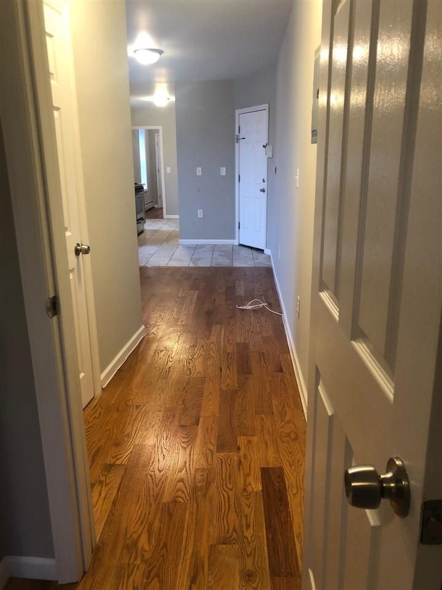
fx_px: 477
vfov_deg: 63.4
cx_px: 221
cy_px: 295
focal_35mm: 28
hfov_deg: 49.7
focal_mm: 3.99
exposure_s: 1/15
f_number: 1.8
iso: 40
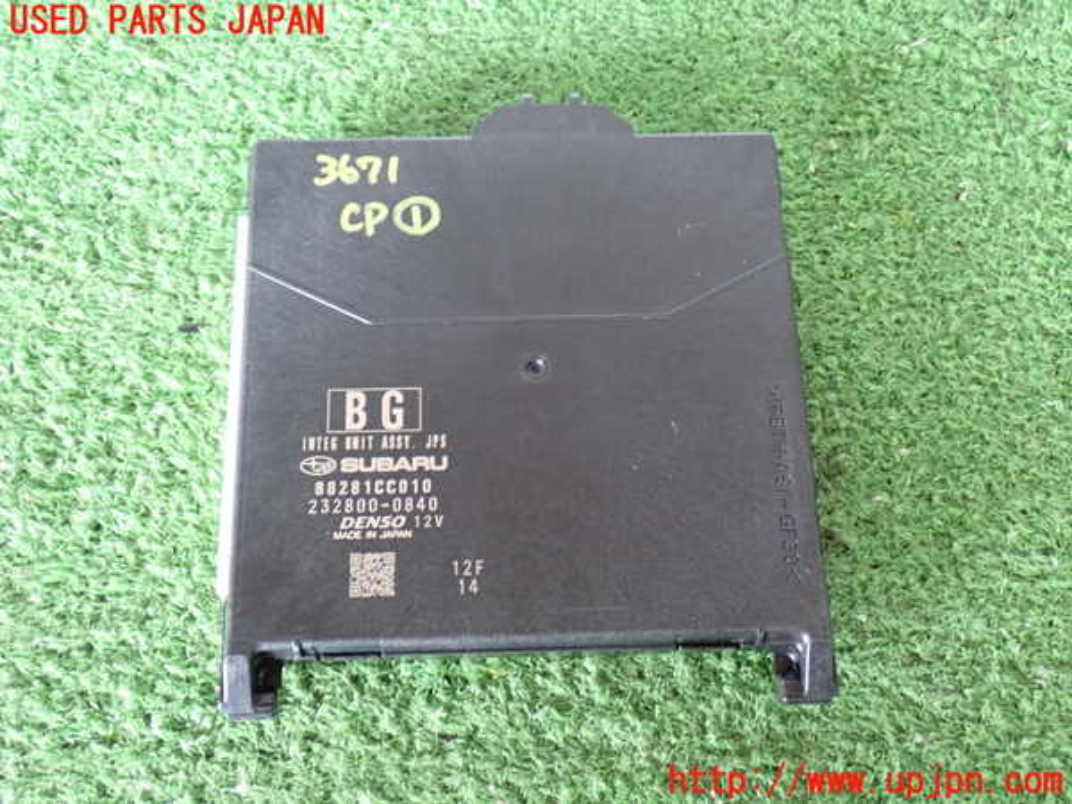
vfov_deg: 32.9
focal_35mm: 44
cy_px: 402
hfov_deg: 42.9
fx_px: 1363
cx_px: 536
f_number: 2.9
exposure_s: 1/30
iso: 800
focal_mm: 7.84
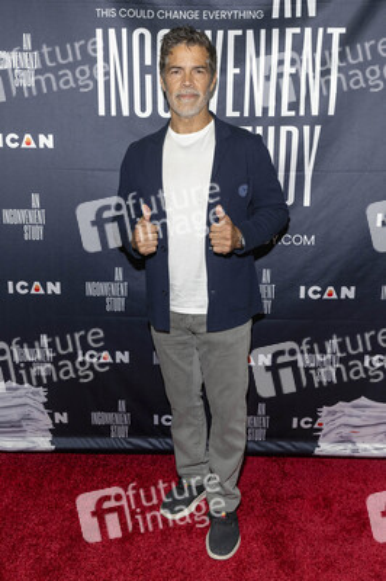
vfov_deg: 64.6
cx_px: 193
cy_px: 290
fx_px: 459
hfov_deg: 45.6
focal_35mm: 28
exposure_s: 1/200
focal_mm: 28.5
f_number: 5.6
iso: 800
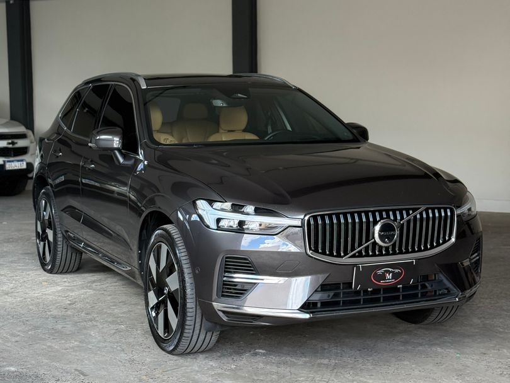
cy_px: 192
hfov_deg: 39.6
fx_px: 707
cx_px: 255
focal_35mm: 48
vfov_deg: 30.3
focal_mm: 6.76
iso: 200
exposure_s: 1/231
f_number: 1.78
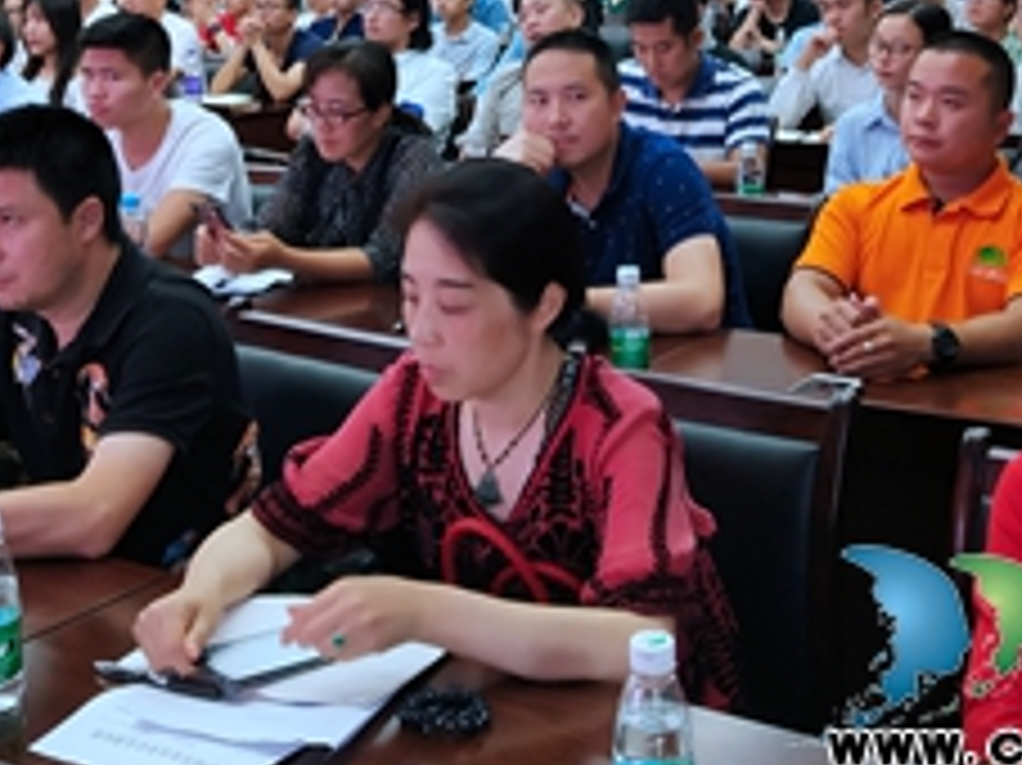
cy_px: -7
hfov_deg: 29.4
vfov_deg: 21.4
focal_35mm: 66
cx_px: 504
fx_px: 1948
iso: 205
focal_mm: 3.95
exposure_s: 1/60
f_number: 1.8
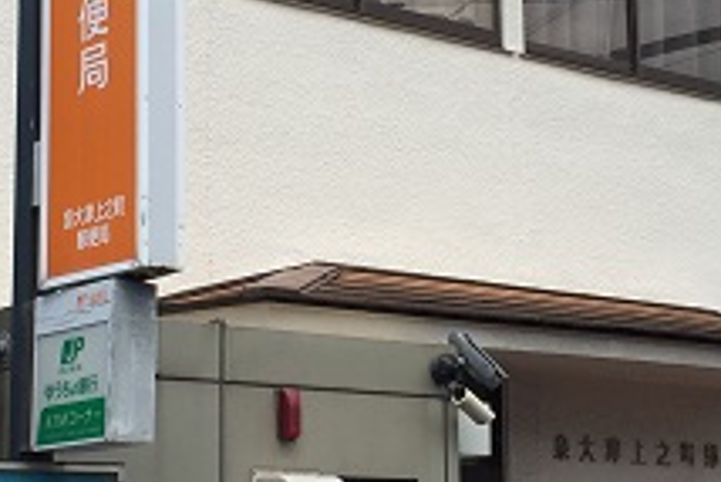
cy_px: 266
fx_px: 1844
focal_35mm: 92
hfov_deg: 22.1
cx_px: 450
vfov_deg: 14.9
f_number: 2.2
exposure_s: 1/1276
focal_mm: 4.15
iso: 32
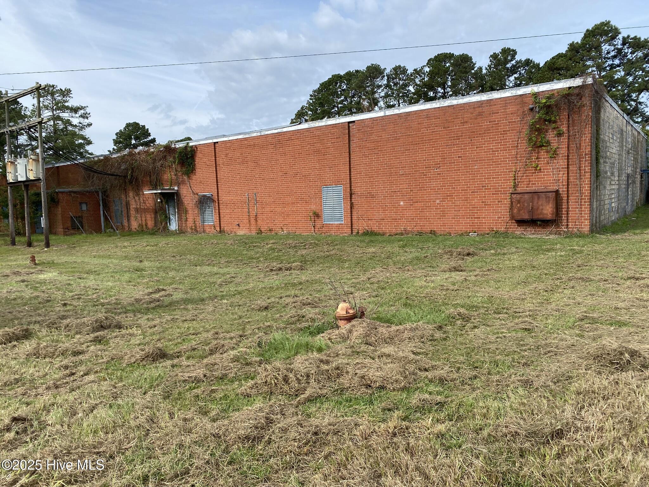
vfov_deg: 53.1
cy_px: 244
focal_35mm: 26
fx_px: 487
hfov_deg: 67.3
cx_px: 324
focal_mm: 4.25
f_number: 1.8
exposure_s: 1/1838
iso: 32
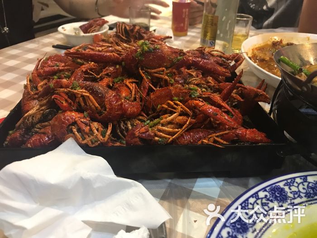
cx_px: 158
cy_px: 119
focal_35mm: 28
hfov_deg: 63.4
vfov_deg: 49.7
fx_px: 256
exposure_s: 1/14
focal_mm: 3.99
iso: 100
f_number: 1.8
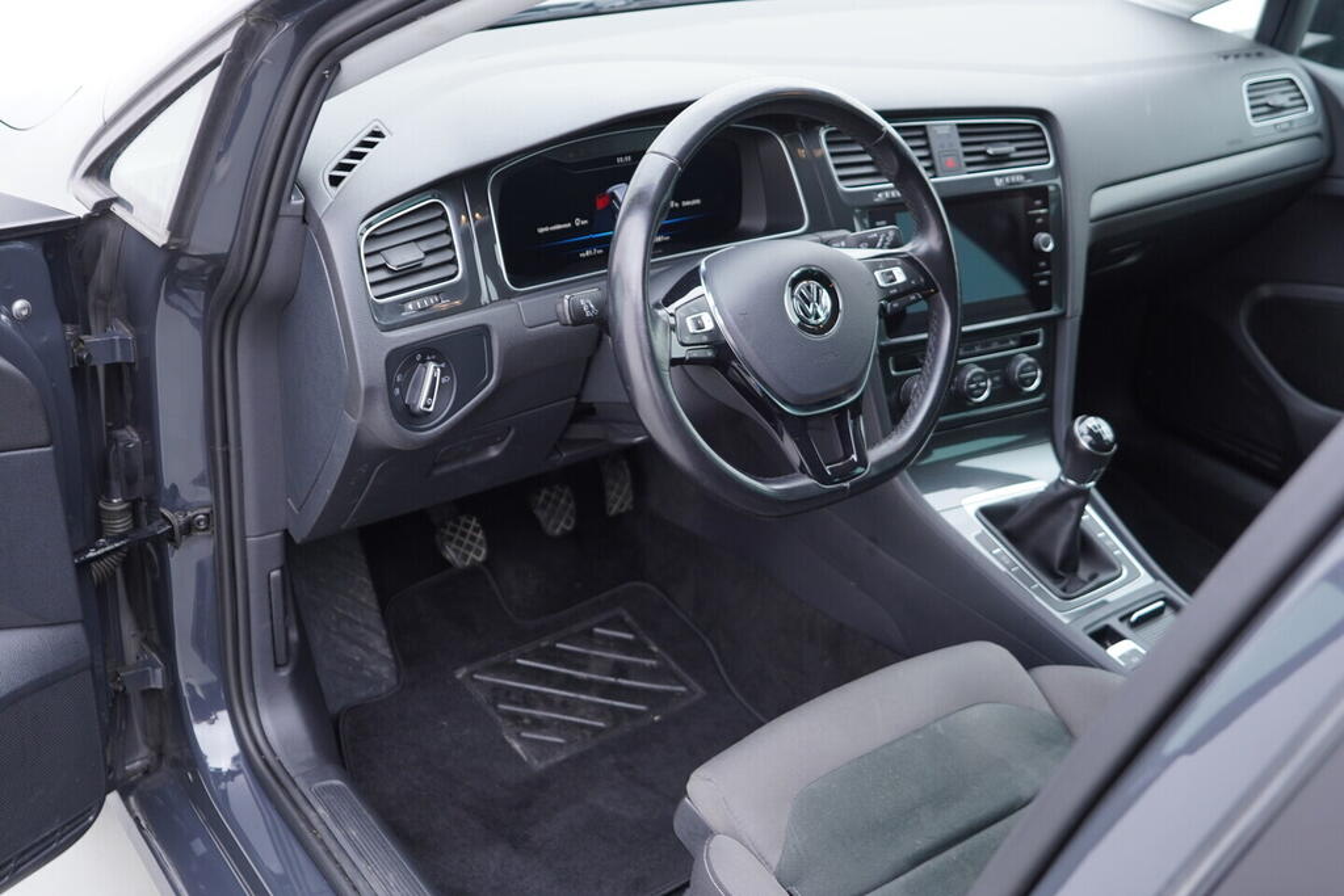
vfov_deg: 36.9
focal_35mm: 36
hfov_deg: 53.1
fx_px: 1344
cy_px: 448
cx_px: 672
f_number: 2.8
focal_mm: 24
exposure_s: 1/40
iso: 250
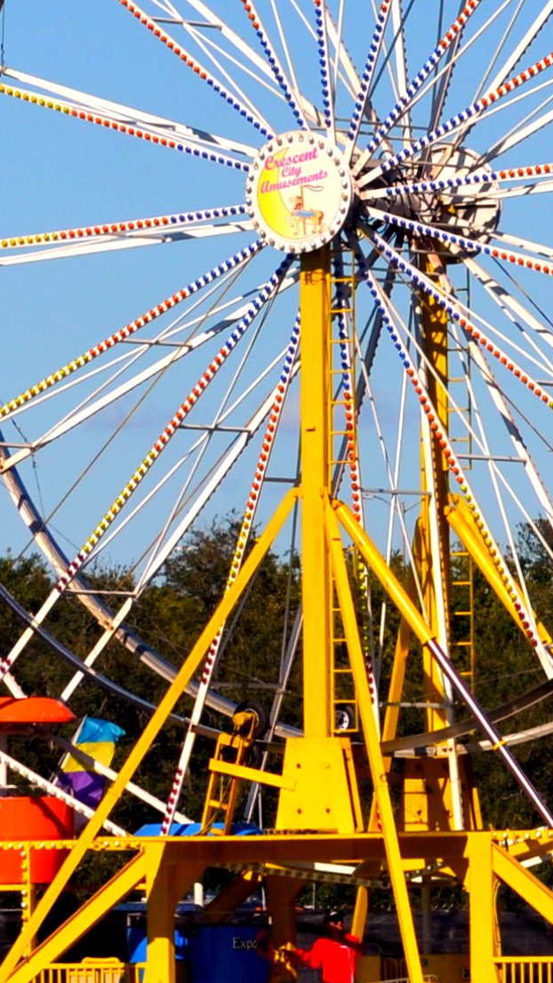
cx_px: 263
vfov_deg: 4.9
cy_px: 324
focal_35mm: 443
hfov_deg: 2.7
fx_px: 11542
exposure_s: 1/2000
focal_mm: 85
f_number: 8
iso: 280
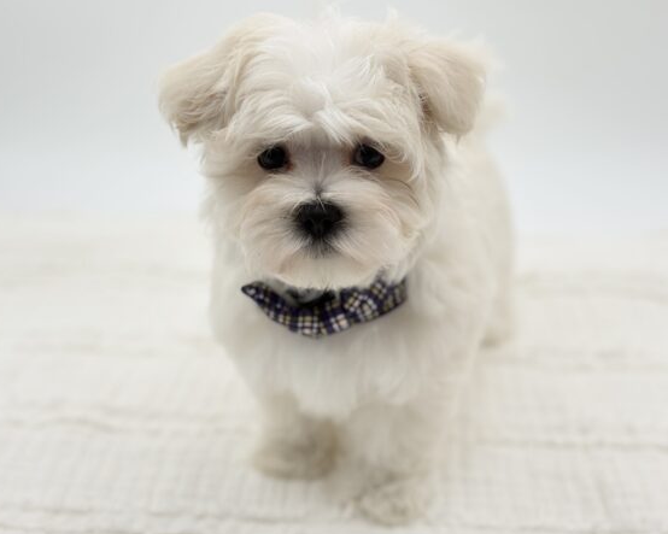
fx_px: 1087
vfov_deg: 27.6
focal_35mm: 55
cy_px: 269
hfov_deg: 34.2
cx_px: 346
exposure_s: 1/527
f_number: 1.6
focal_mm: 5.96
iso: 32
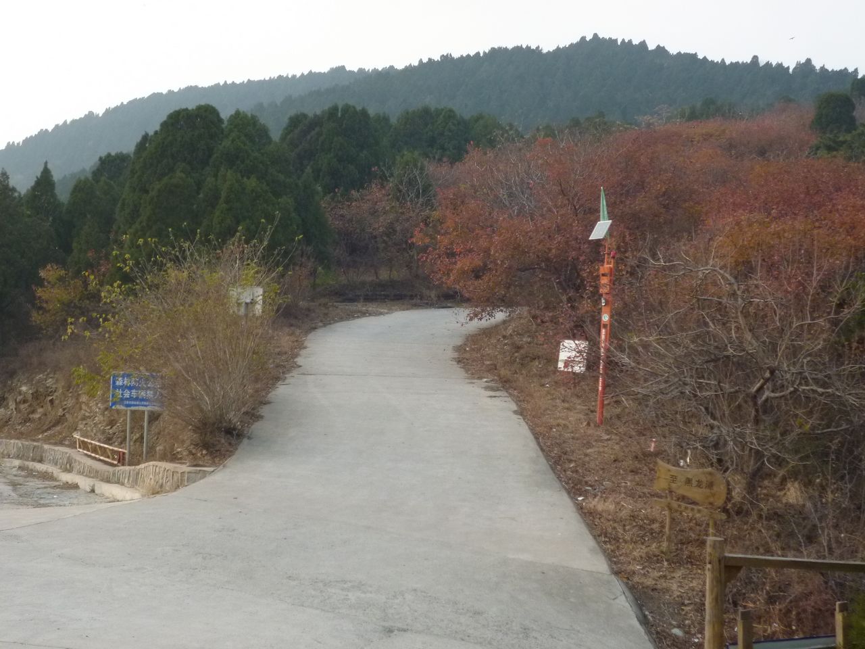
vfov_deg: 26.1
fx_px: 1399
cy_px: 324
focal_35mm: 56
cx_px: 432
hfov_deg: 34.3
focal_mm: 10
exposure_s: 1/500
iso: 320
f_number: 4.4
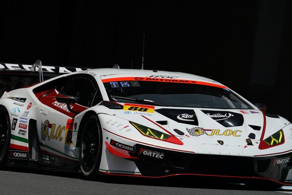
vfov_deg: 2.3
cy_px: 116
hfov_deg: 3.5
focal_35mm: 588
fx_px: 4770
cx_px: 130
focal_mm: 481
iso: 200
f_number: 11
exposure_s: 1/800
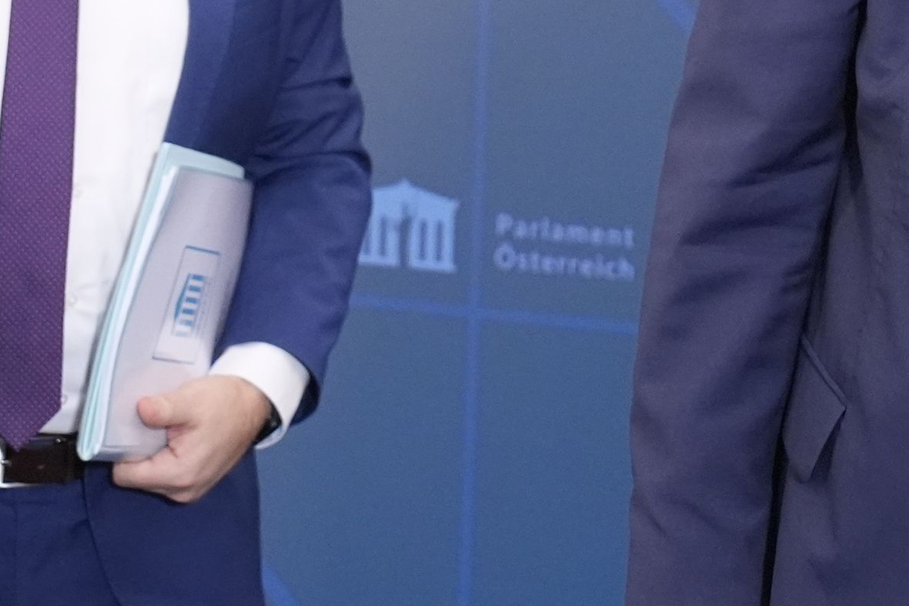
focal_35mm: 126
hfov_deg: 16.2
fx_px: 3181
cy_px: -167
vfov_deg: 10.6
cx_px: 692
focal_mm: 37
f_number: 4
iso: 4000
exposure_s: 1/400
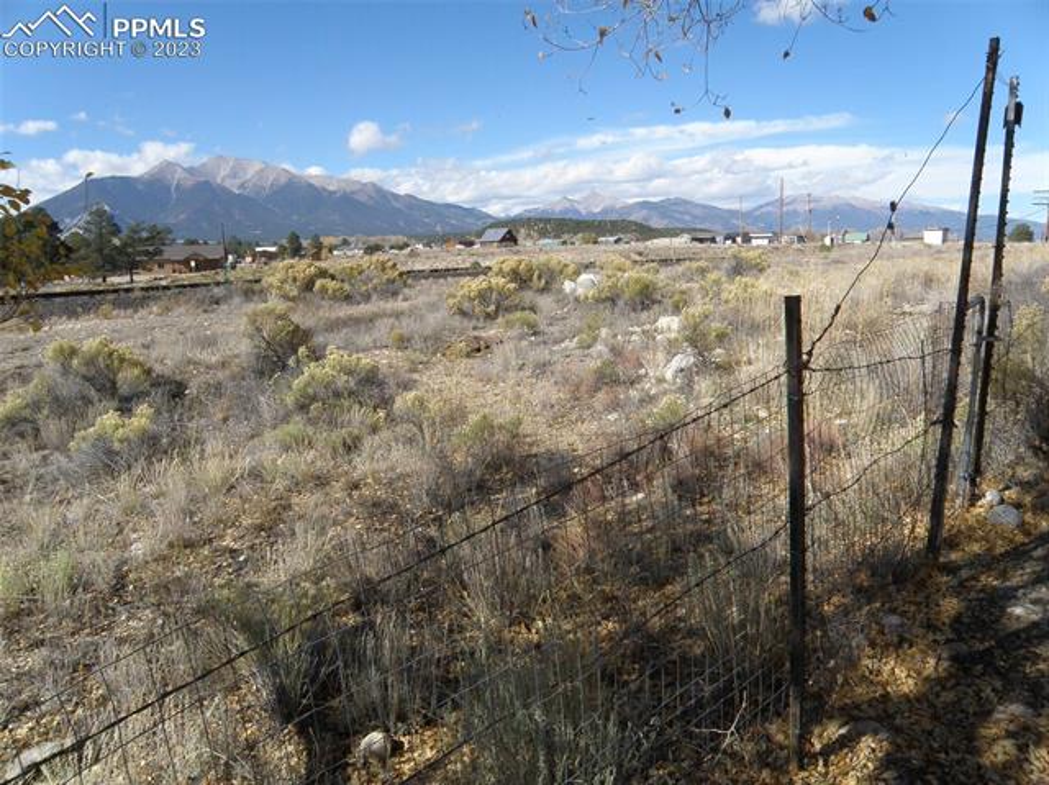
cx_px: 524
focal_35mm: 26
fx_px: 787
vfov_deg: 53.0
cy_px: 392
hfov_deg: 67.3
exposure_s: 1/250
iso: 64
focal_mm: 4.6
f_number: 5.6
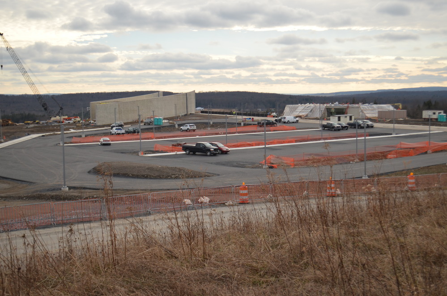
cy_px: 148
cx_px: 224
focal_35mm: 51
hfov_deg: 38.9
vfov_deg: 26.4
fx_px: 632
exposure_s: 1/1250
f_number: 5
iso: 320
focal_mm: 34
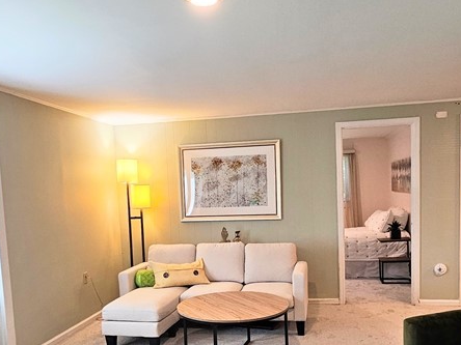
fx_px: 400
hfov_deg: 60.0
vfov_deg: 46.1
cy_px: 230
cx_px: 224
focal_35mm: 30
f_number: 2.2
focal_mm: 2.2
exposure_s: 1/60
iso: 100
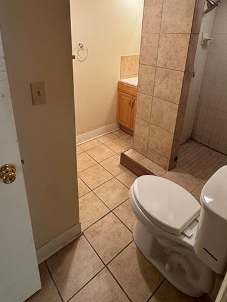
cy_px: 104
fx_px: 192
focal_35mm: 22
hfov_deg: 61.1
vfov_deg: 74.3
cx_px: 115
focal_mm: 2.22
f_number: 2.2
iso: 160
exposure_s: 1/60
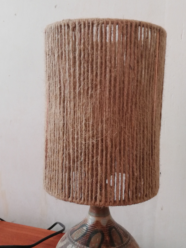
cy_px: 124
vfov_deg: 45.8
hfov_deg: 35.1
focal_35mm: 41
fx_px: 294
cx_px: 93
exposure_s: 1/33.3
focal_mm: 3.81
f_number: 2.2
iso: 200
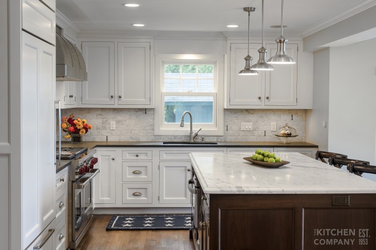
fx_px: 522
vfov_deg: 26.9
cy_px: 125
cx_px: 188
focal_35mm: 50
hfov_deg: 39.6
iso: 100
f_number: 8
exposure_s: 1/5
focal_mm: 50
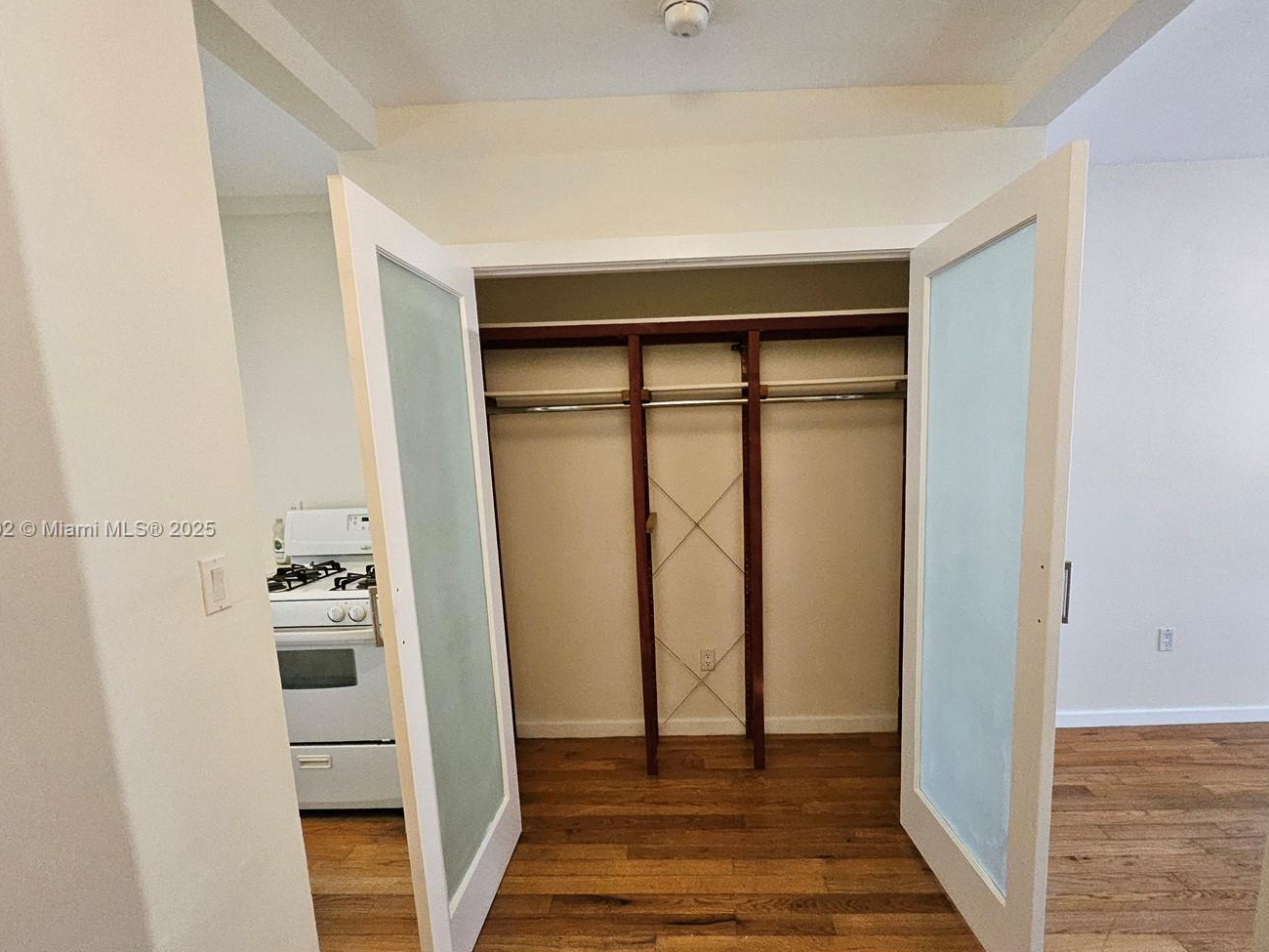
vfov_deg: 77.8
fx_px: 587
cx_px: 683
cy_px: 530
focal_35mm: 16
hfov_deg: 94.3
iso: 320
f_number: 2.2
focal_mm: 1.74
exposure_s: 1/60
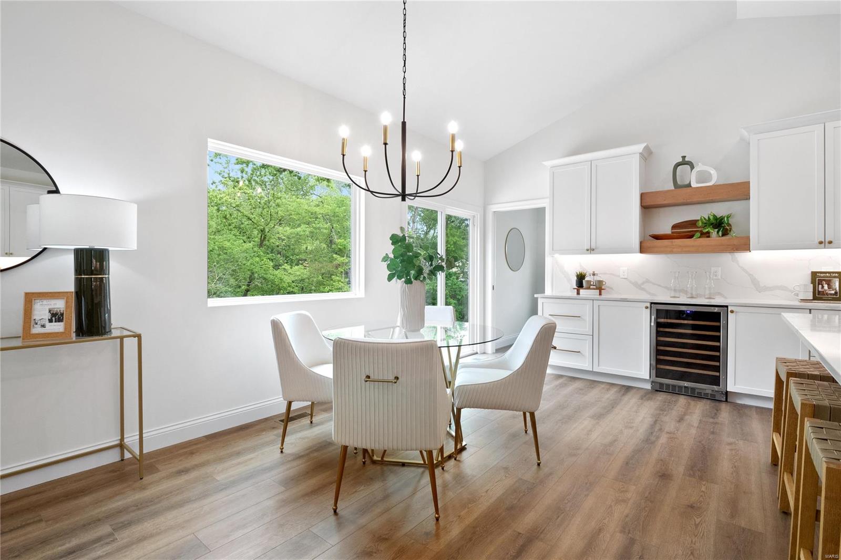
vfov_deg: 73.7
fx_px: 374
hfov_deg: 96.7
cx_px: 420
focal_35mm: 16
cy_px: 280
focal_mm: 8
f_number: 8
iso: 400
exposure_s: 1/25
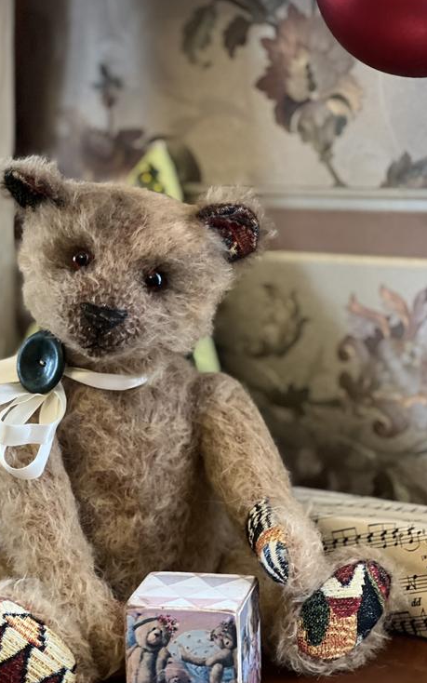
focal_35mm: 89
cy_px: 363
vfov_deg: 23.3
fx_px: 1656
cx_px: 151
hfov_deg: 14.7
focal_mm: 9
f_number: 2.8
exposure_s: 1/14
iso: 500
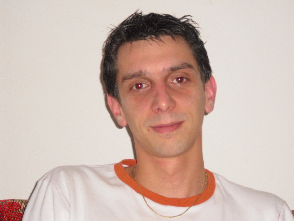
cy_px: 110
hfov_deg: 17.4
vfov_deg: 13.1
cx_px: 147
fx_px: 960
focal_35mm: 113
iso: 400
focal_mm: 18.6
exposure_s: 1/60
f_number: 5.2
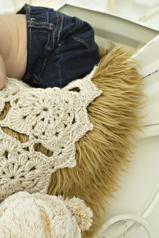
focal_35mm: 129
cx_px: 1
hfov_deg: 10.5
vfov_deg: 15.9
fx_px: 855
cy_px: 117
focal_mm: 35
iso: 400
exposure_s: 1/250
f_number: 3.5
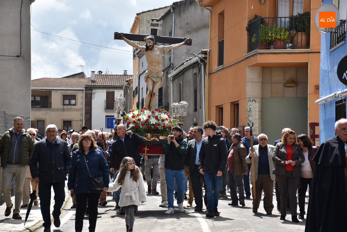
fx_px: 955
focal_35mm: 99
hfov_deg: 20.6
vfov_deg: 13.8
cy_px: 116
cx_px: 174
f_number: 5
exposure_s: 1/400
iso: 100
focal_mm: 66
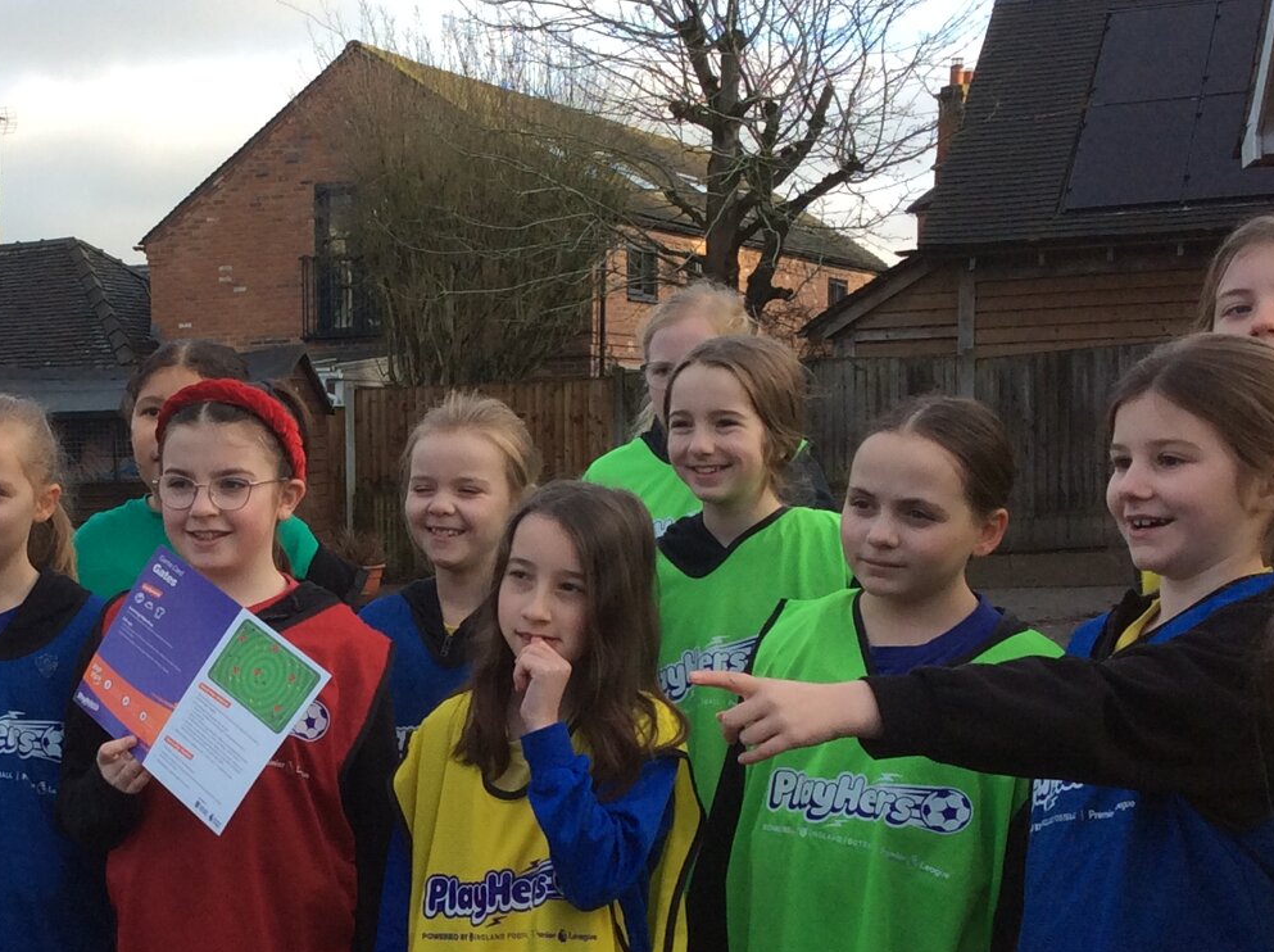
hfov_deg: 28.6
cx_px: 192
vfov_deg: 22.0
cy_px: 694
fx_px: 2426
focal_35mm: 66
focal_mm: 3.3
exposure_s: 1/306
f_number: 2.4
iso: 32
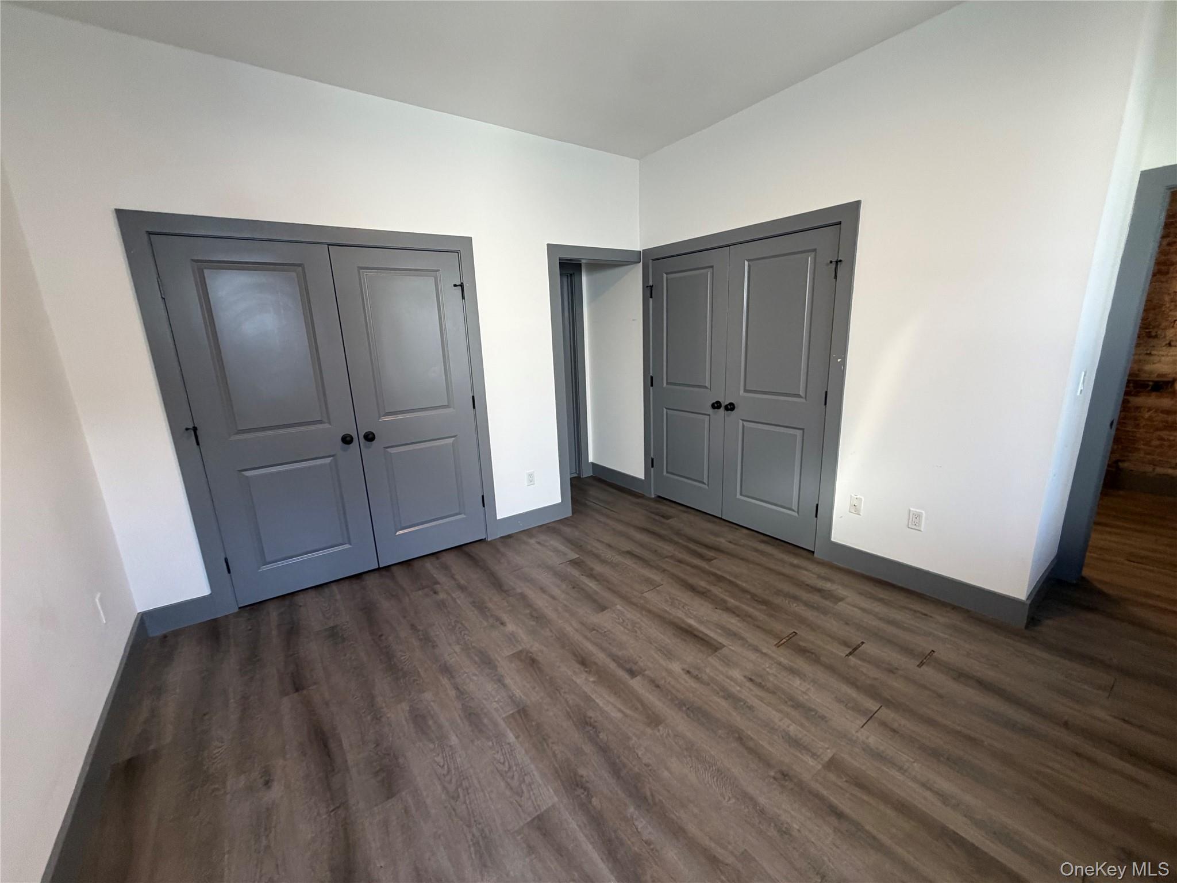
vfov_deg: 85.7
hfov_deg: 102.1
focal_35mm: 14
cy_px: 442
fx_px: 476
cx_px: 588
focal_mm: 2.22
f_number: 2.2
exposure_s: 1/60
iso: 200
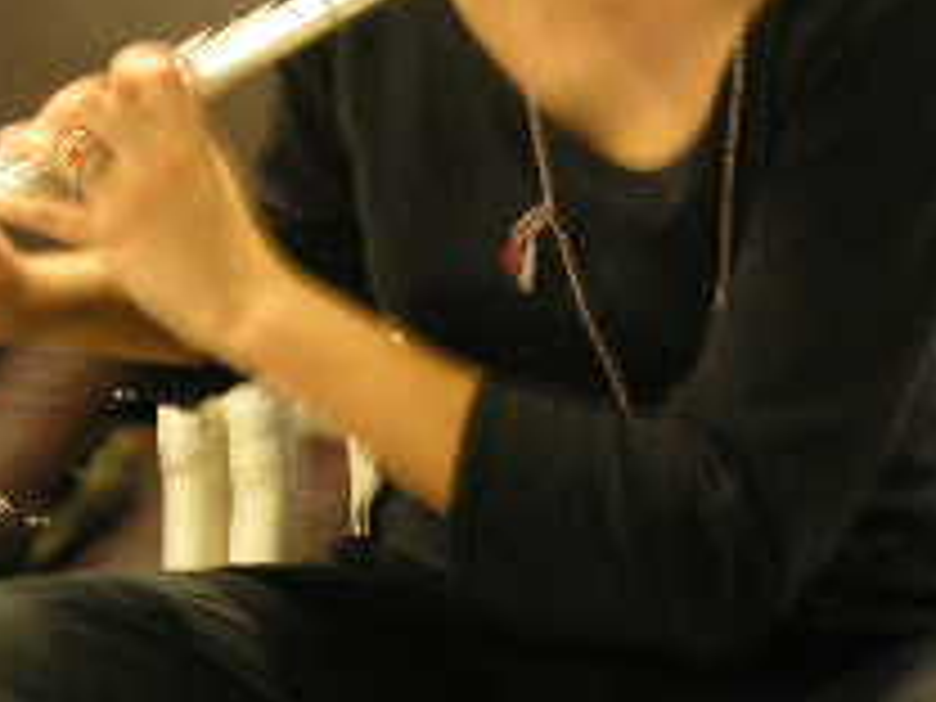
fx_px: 3164
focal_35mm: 117
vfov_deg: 12.7
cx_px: 446
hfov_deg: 16.8
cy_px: 274
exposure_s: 1/3
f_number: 2.8
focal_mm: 7.8
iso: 200
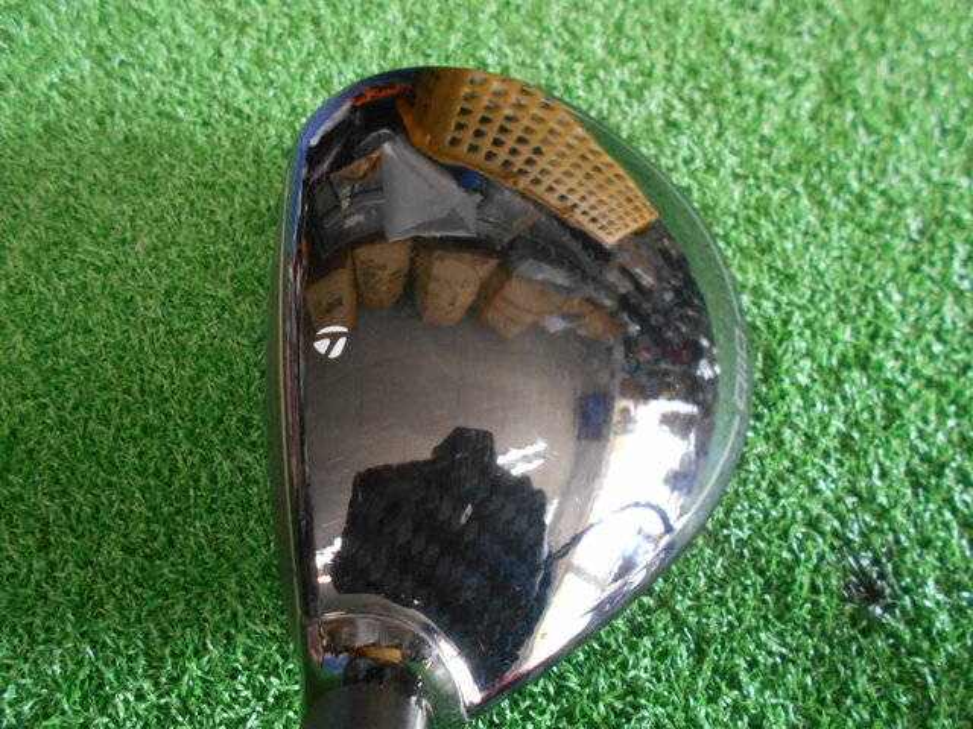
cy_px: 364
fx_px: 731
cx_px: 486
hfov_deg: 67.3
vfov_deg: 53.1
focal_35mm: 26
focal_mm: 4.6
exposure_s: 1/30
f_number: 3.2
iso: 400
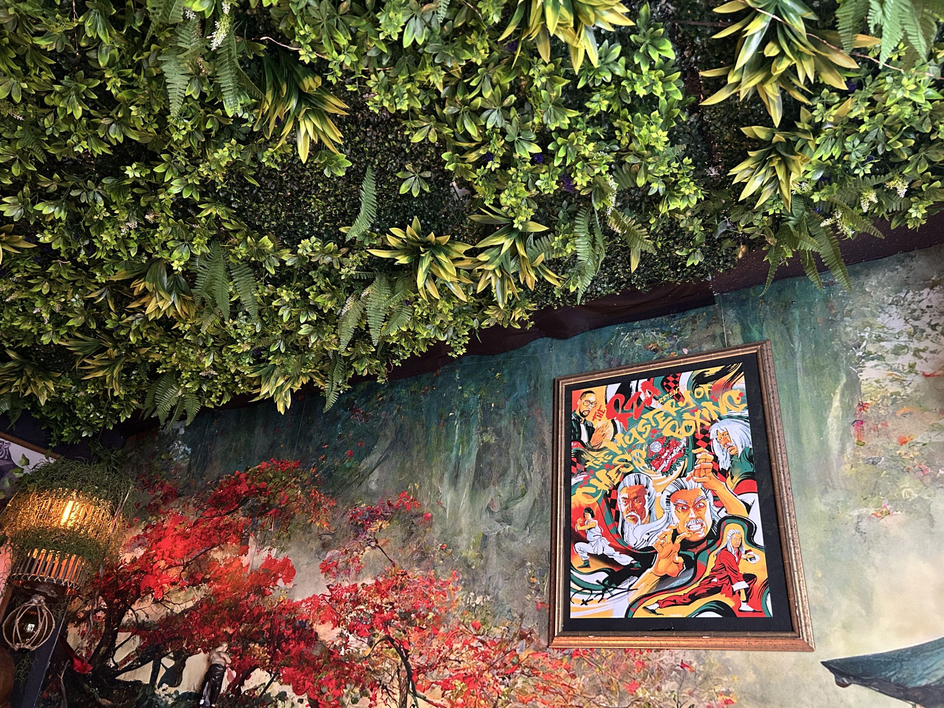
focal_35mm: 26
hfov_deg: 67.3
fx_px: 709
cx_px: 472
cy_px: 354
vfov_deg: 53.1
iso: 500
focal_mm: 5.7
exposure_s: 1/30
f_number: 1.5
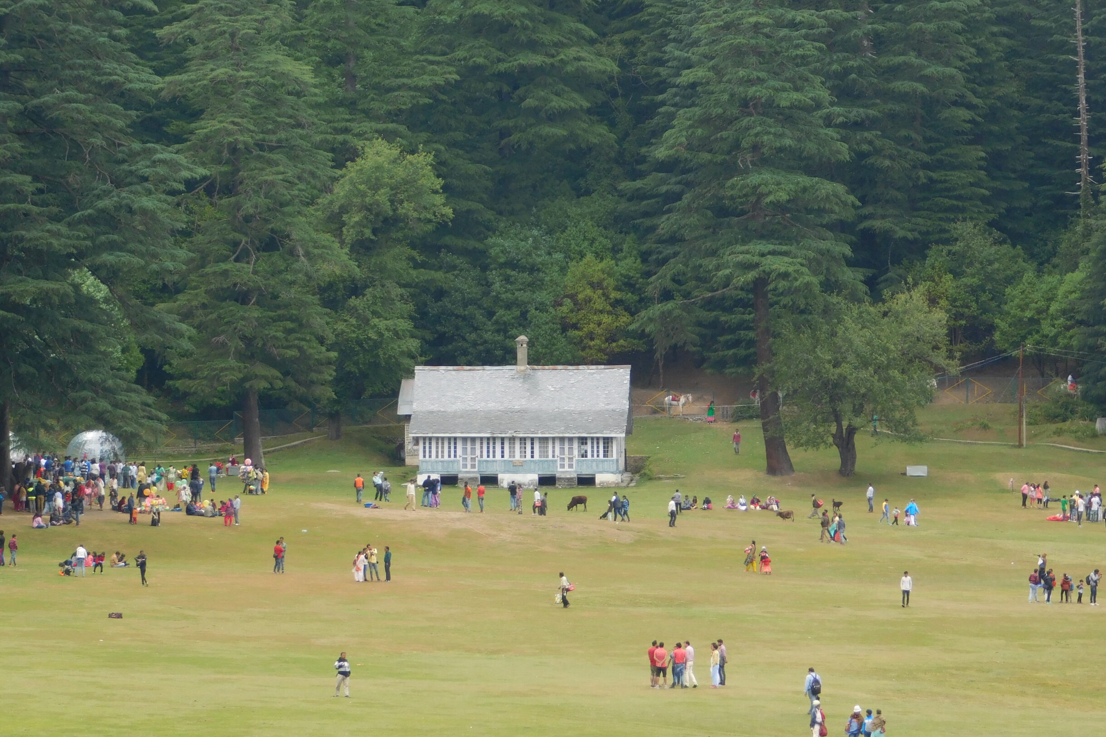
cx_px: 538
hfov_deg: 9.3
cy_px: 413
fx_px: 6788
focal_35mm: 221
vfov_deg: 6.2
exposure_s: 1/200
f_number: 5.4
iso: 125
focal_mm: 35.9
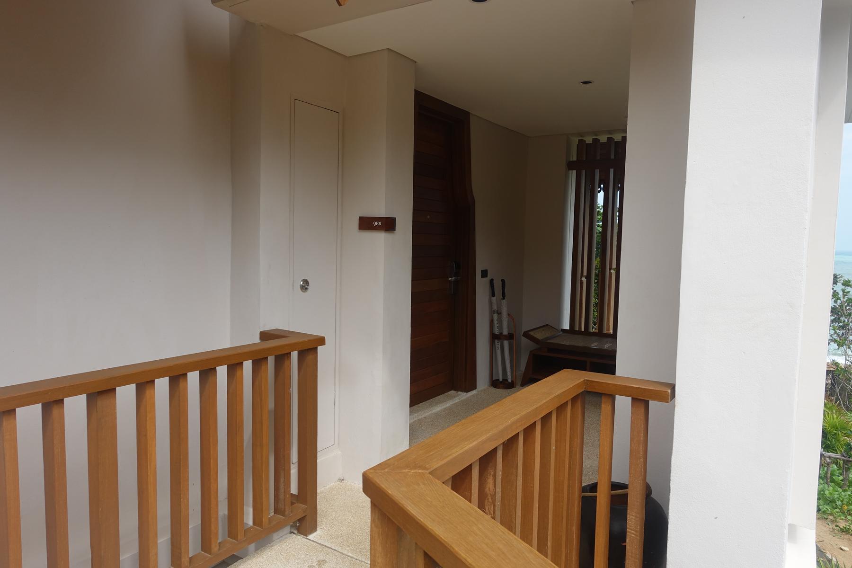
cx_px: 426
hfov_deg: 73.7
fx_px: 568
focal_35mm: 24
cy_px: 284
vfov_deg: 53.1
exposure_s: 1/320
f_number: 5.6
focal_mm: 8.8
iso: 125
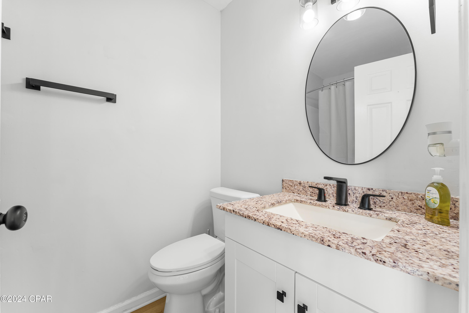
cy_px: 156
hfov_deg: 101.5
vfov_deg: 78.4
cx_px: 234
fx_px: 191
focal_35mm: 15
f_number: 8
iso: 400
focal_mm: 14.7
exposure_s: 1/5
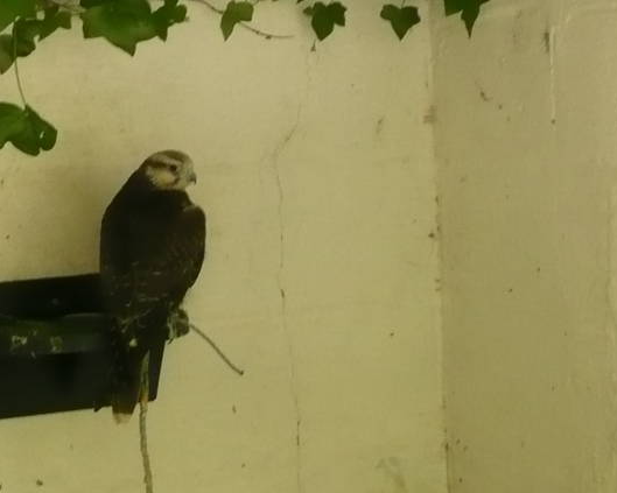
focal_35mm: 127
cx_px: 372
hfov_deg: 15.1
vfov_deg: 12.1
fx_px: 2319
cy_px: 364
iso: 320
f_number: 4
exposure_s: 1/30
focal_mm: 7
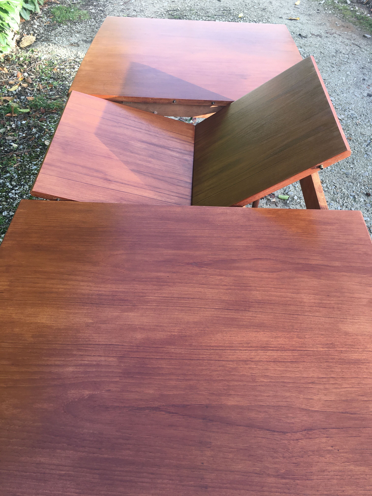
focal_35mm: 29
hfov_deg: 48.2
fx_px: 416
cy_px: 248
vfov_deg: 61.7
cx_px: 186
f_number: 2.2
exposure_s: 1/107
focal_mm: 4.15
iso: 25
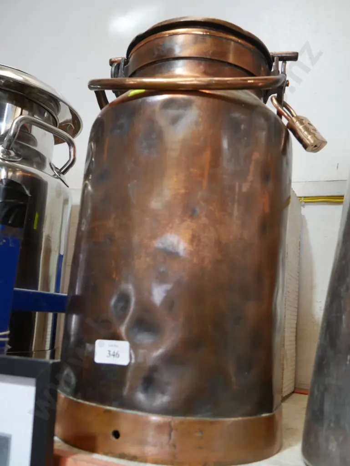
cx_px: 175
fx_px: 431
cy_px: 233
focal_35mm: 32
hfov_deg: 44.2
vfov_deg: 56.8
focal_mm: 16
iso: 500
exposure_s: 1/60
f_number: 4
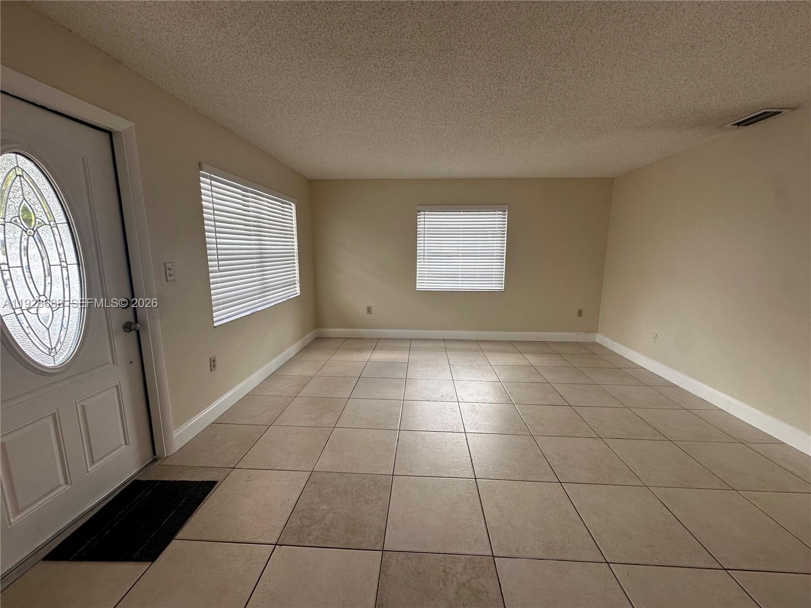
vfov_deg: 85.7
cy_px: 304
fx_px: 328
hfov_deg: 102.1
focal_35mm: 14
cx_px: 406
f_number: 2.2
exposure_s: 1/99
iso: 64
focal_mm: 2.22
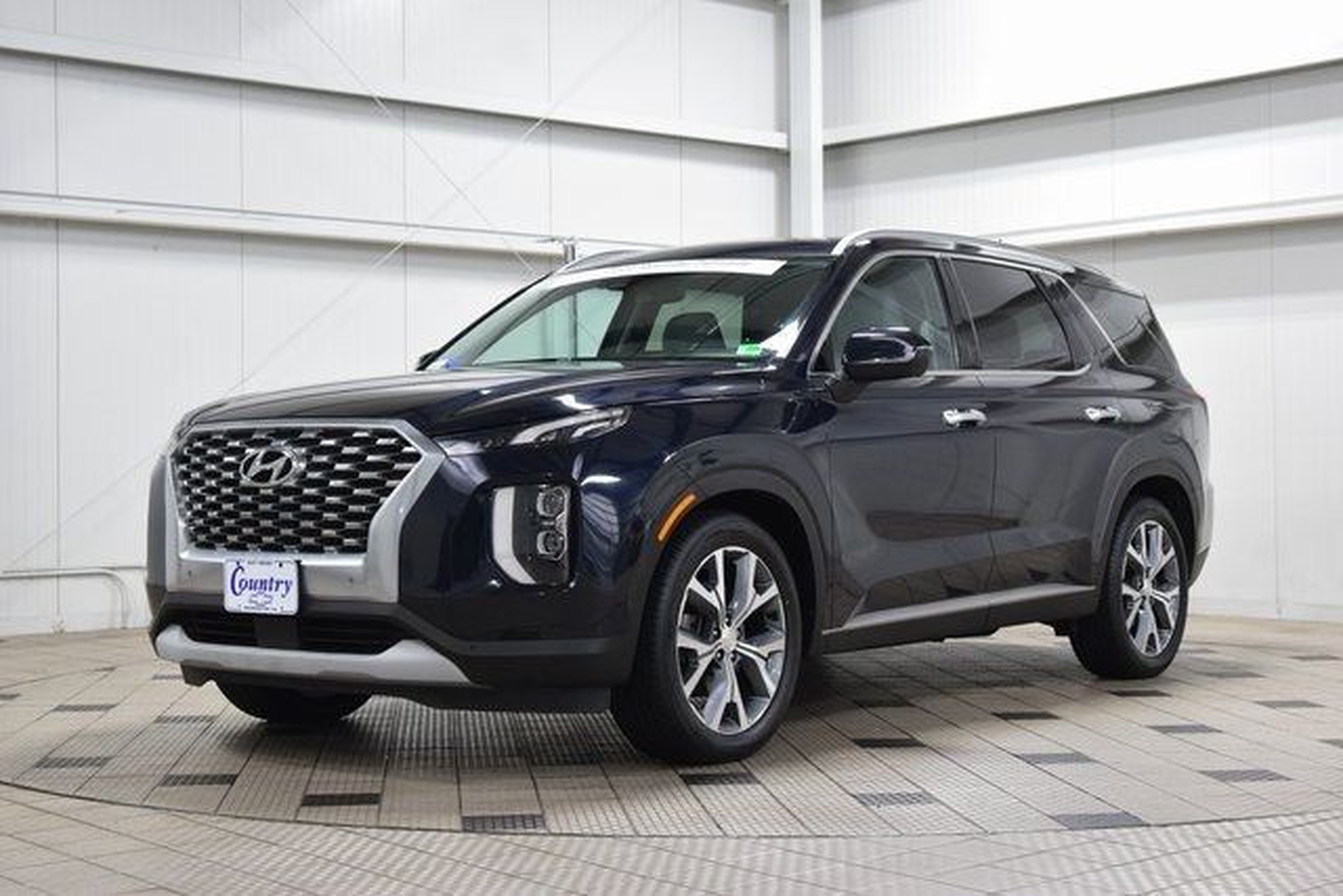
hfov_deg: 35.0
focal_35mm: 57
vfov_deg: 23.8
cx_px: 672
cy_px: 448
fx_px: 2127
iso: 1600
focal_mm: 38
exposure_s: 1/60
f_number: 5
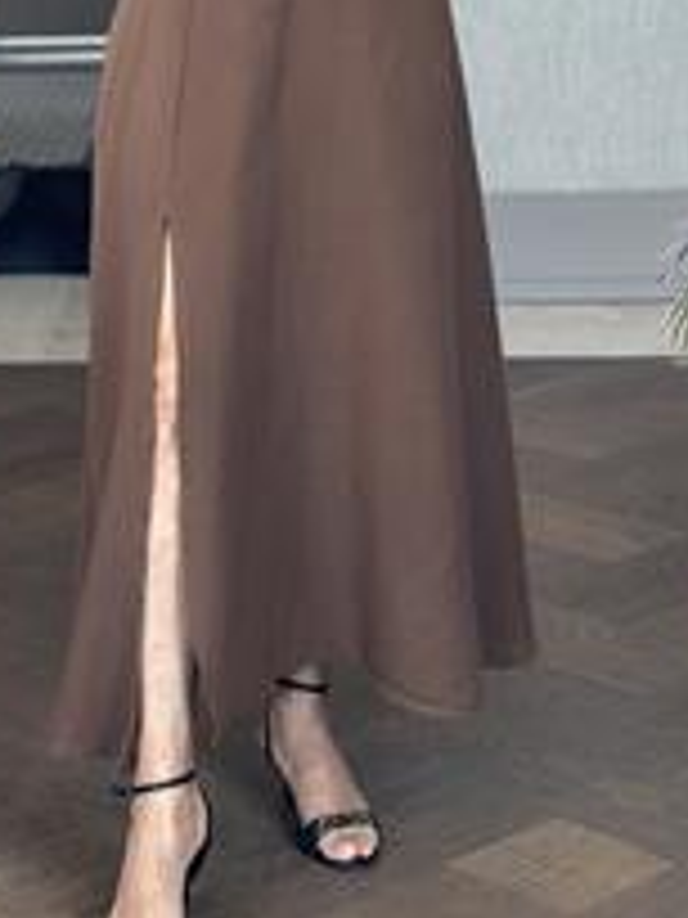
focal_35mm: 119
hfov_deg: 12.4
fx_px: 3154
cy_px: -22
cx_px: 216
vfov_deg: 16.2
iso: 125
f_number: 1.78
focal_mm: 6.86
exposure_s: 1/97
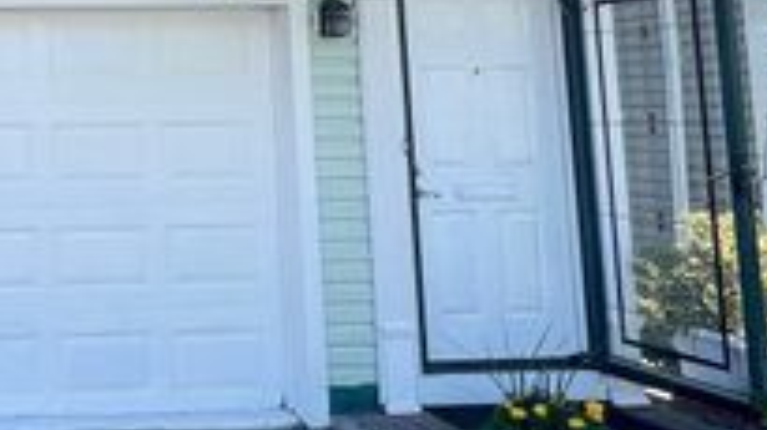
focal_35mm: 46
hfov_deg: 36.8
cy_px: 6
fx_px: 935
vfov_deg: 24.8
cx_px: -97
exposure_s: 1/708
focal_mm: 1.57
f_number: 1.8
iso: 32
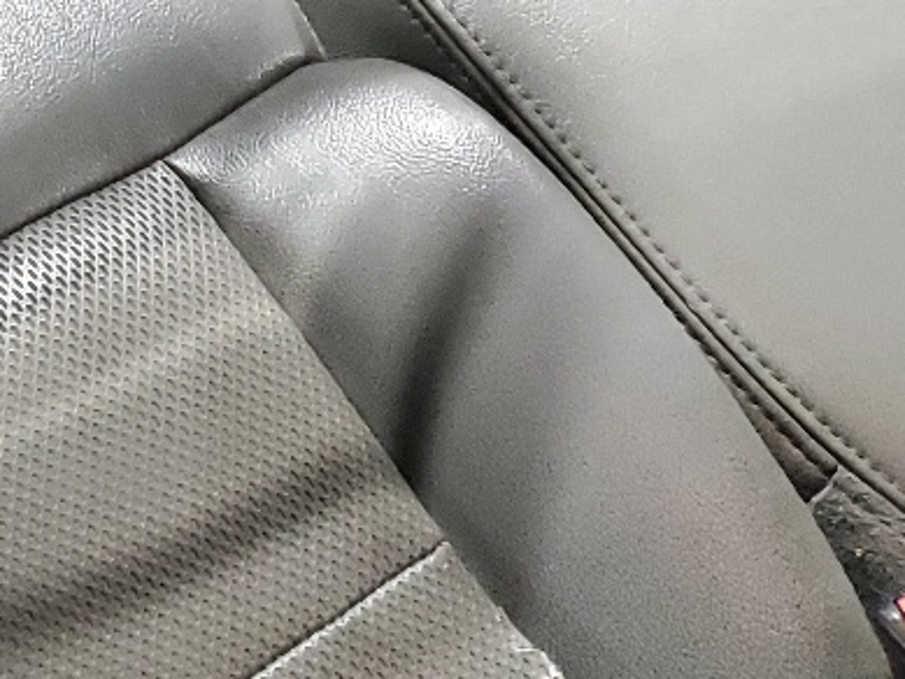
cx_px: -521
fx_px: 2798
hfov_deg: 16.5
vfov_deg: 12.5
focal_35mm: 107
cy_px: -591
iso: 346
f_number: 1.5
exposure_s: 1/40
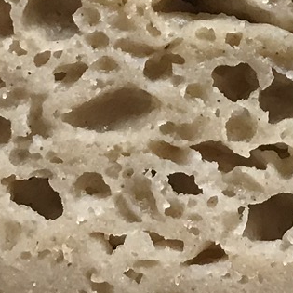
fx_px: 1542
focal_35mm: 161
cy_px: -148
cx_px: 351
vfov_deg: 10.5
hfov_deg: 10.7
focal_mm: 3.99
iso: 25
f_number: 1.8
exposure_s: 1/30
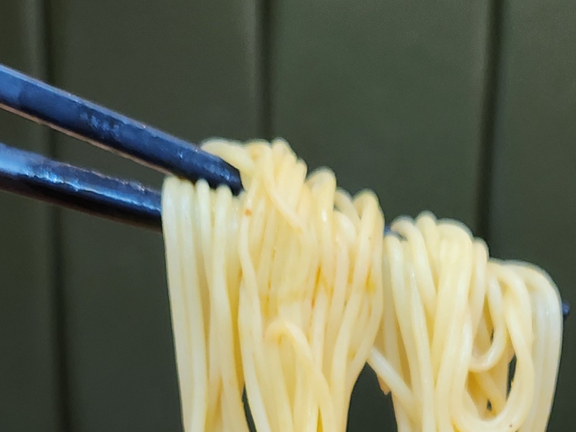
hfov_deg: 21.3
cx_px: 339
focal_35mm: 92
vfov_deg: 14.1
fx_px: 1531
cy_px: 798
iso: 125
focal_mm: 5.4
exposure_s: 1/120
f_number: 1.8
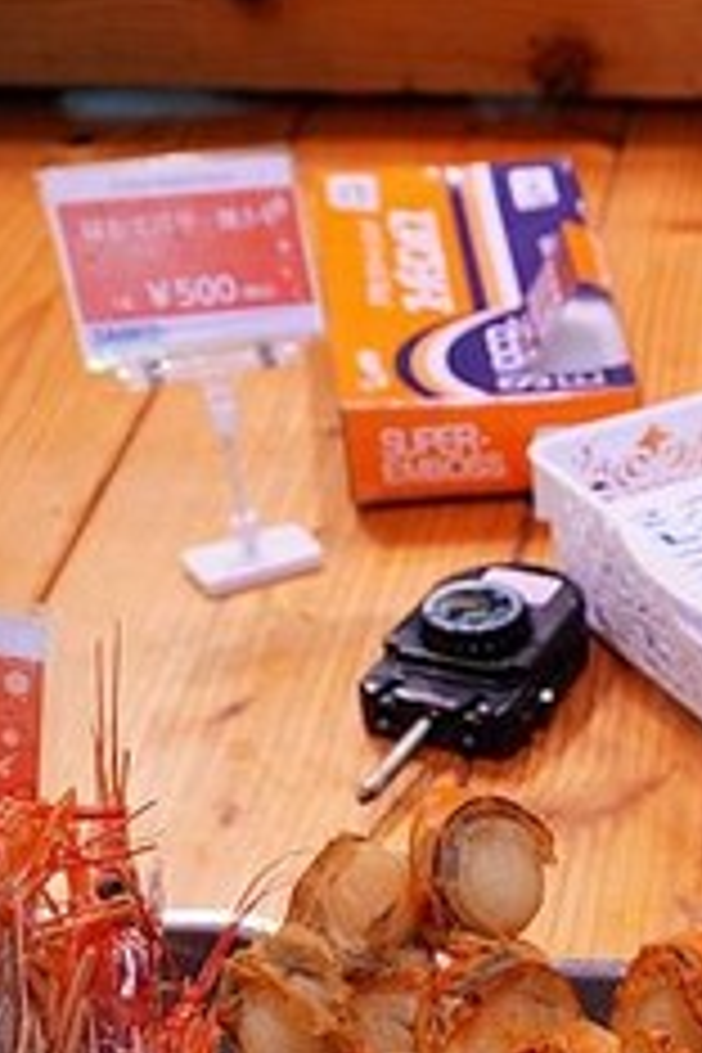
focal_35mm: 80
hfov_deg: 16.3
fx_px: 2340
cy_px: 1256
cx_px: 864
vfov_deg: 23.3
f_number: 4.5
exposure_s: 1/80
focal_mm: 22
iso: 160
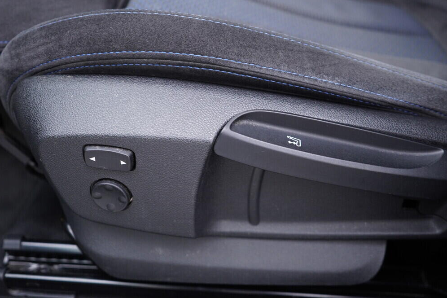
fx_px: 459
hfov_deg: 51.9
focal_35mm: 37
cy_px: 151
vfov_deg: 35.9
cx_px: 227
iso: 320
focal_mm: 24
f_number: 2.8
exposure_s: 1/40
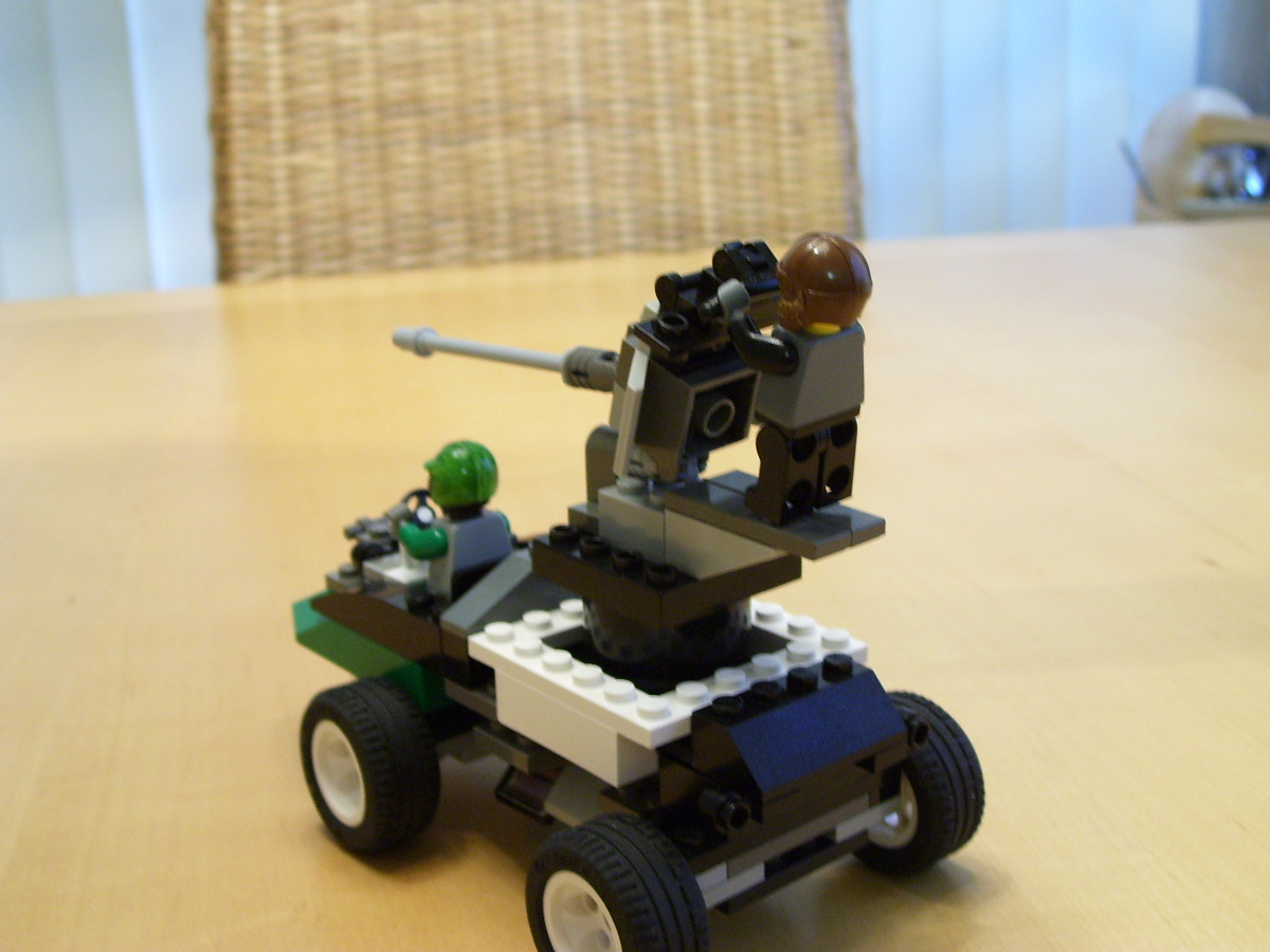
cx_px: 635
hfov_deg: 42.1
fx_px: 1651
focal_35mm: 45
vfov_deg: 32.2
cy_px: 476
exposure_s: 1/8
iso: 160
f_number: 3
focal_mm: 7.6
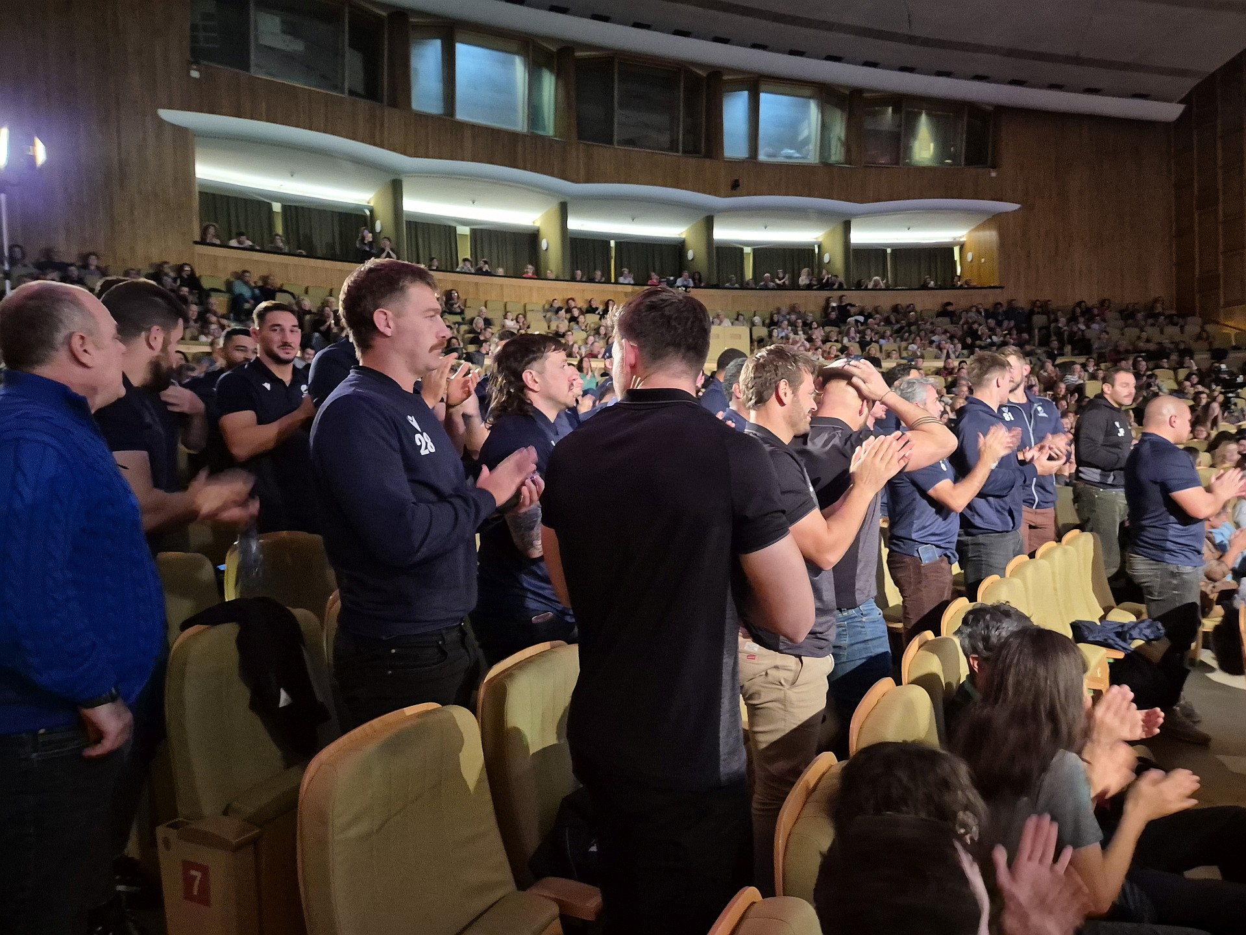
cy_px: 468
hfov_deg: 73.9
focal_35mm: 23
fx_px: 828
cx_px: 623
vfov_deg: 58.9
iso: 1250
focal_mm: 5.4
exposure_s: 1/28
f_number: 1.8
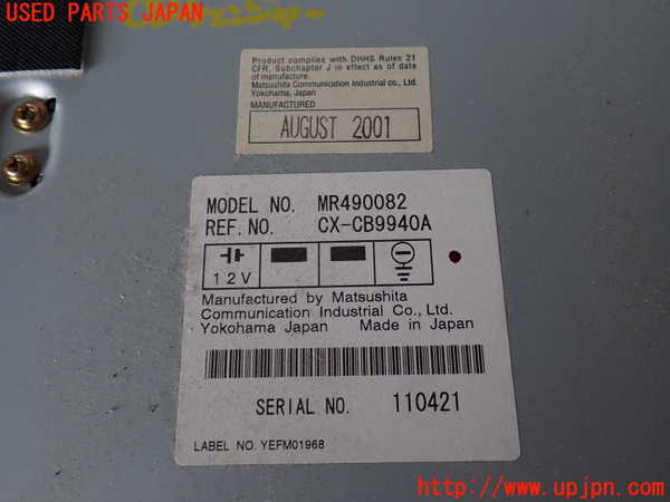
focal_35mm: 32
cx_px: 335
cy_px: 251
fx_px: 619
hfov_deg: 56.8
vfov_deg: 44.2
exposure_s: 1/60
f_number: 2.4
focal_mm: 5.79
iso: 160
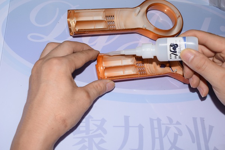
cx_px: 112
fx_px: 291
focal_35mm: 46
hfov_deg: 42.3
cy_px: 75
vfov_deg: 28.9
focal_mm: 31
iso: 100
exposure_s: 1/60
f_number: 8
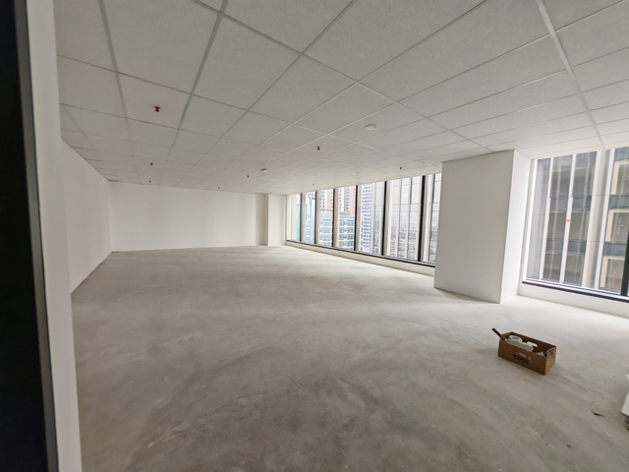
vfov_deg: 89.9
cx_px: 314
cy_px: 236
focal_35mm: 13
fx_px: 236
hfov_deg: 106.2
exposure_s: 1/50
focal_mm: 1.82
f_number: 2
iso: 200
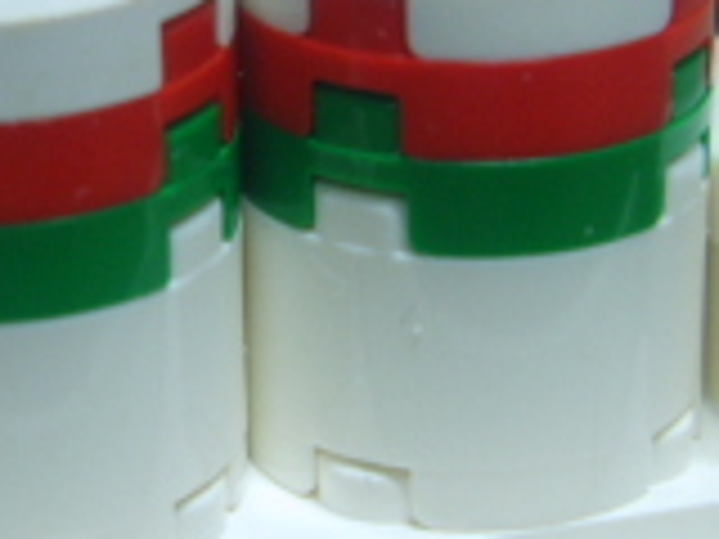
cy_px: 112
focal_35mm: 140
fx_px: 2908
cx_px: 189
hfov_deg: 14.0
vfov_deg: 10.6
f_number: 2.8
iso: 54
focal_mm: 7.4
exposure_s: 1/30
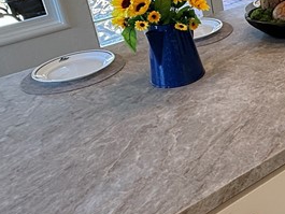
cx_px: 336
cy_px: 39
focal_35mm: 54
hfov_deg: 30.5
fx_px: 445
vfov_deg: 26.5
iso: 100
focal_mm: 2.22
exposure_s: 1/120
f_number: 2.2
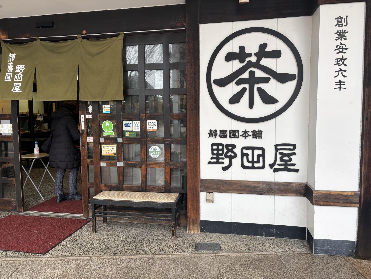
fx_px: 279
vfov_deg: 53.1
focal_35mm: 26
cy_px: 140
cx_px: 186
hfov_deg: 67.3
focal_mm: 5.96
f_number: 1.6
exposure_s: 1/123
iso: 32
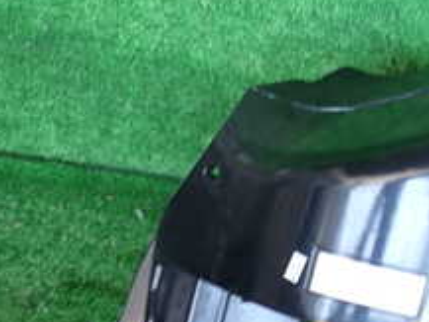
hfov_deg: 24.1
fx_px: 856
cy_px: 211
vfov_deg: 21.3
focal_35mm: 69
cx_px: 583
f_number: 2
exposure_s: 1/40
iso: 200
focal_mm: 4.5
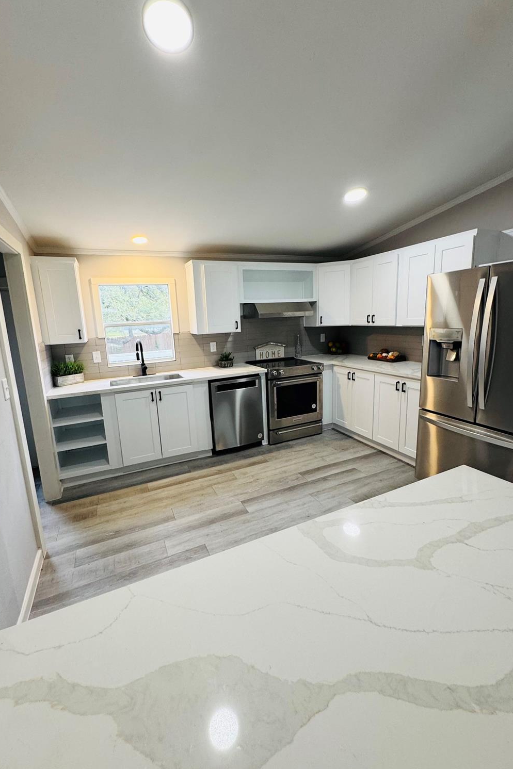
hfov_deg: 77.3
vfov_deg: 100.4
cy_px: 377
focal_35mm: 15
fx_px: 321
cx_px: 249
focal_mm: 2.22
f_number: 2.2
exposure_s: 1/60
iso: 160
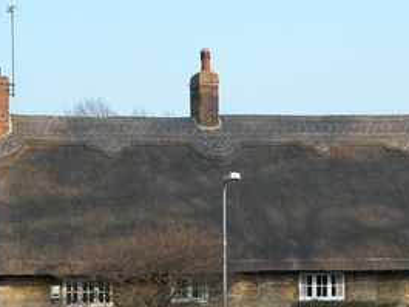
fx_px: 1785
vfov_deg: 9.8
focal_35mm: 151
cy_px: 230
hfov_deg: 13.1
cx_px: 244
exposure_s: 1/236
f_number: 4.6
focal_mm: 25.4
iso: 100
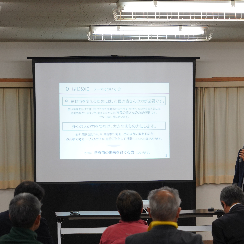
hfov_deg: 12.4
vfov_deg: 12.4
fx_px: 1124
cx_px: 169
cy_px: 122
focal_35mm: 141
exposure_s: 1/125
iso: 1600
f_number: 6.3
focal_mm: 110
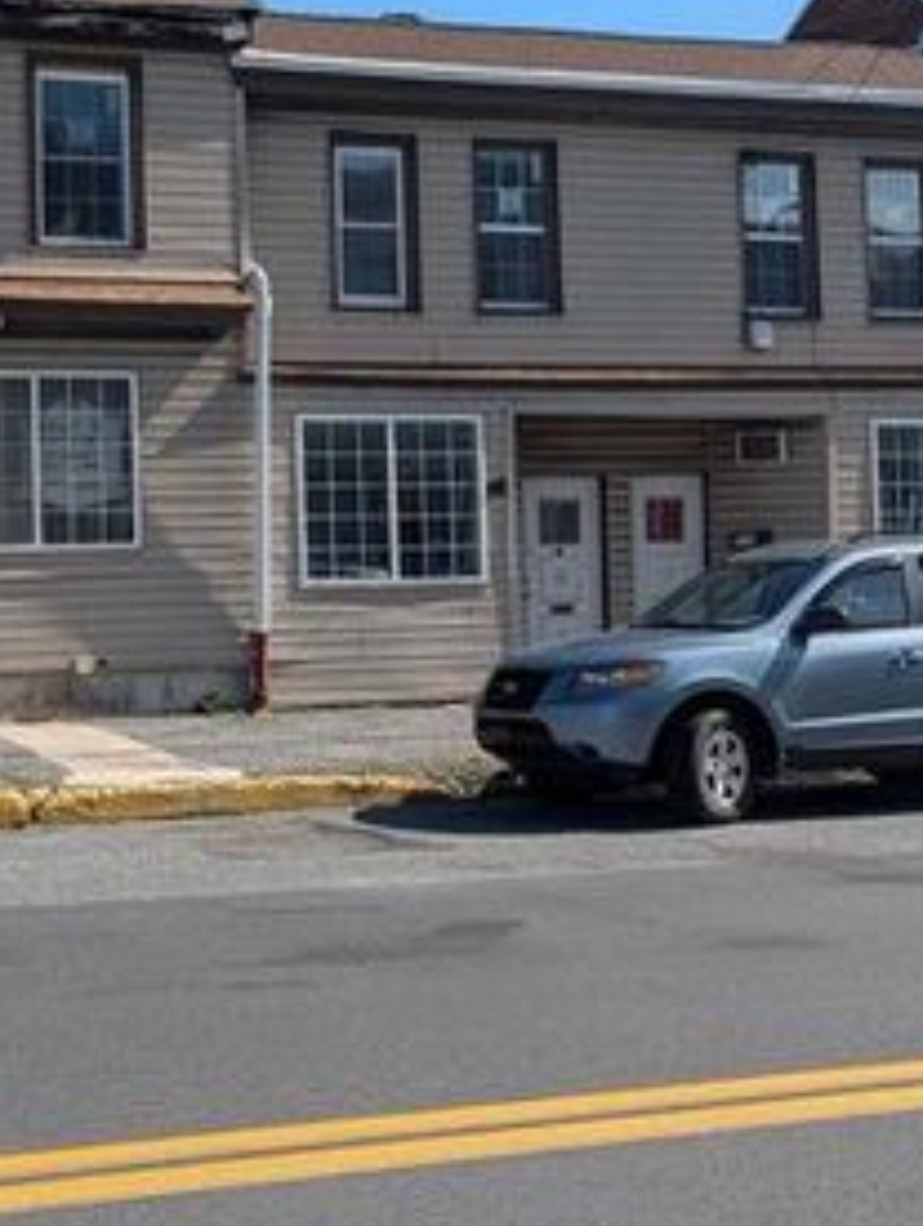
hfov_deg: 24.6
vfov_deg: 32.9
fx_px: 2057
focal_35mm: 58
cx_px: 103
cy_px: 419
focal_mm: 6.9
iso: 23
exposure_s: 1/8772
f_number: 1.68
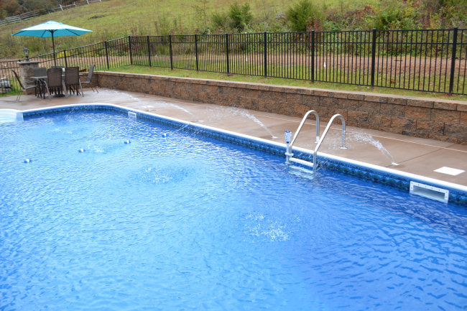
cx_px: 234
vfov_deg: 39.9
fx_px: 428
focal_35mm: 33
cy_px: 156
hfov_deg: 57.2
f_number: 5.6
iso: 360
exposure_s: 1/125
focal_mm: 22
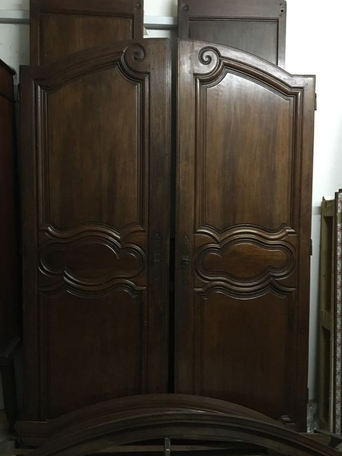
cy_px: 231
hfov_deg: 46.8
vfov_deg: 60.0
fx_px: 395
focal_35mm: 30
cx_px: 174
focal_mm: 4.15
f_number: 2.2
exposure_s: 1/17
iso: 500
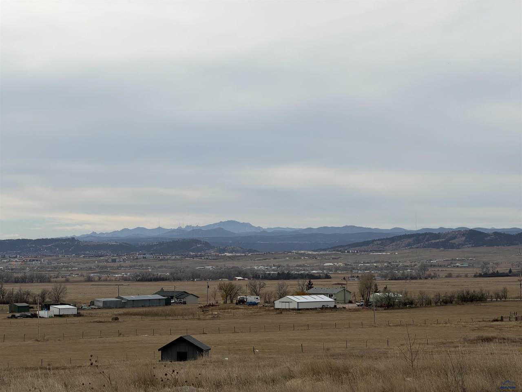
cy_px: 196
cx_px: 261
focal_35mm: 100
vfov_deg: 14.8
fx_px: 1508
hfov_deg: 19.6
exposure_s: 1/631
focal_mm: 16.89
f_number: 2.8
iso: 25
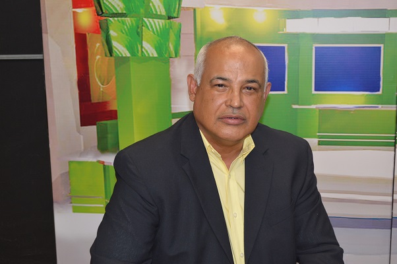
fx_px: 628
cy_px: 132
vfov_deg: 23.7
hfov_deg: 35.1
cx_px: 198
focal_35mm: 57
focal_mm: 38
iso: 640
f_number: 5
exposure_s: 1/60
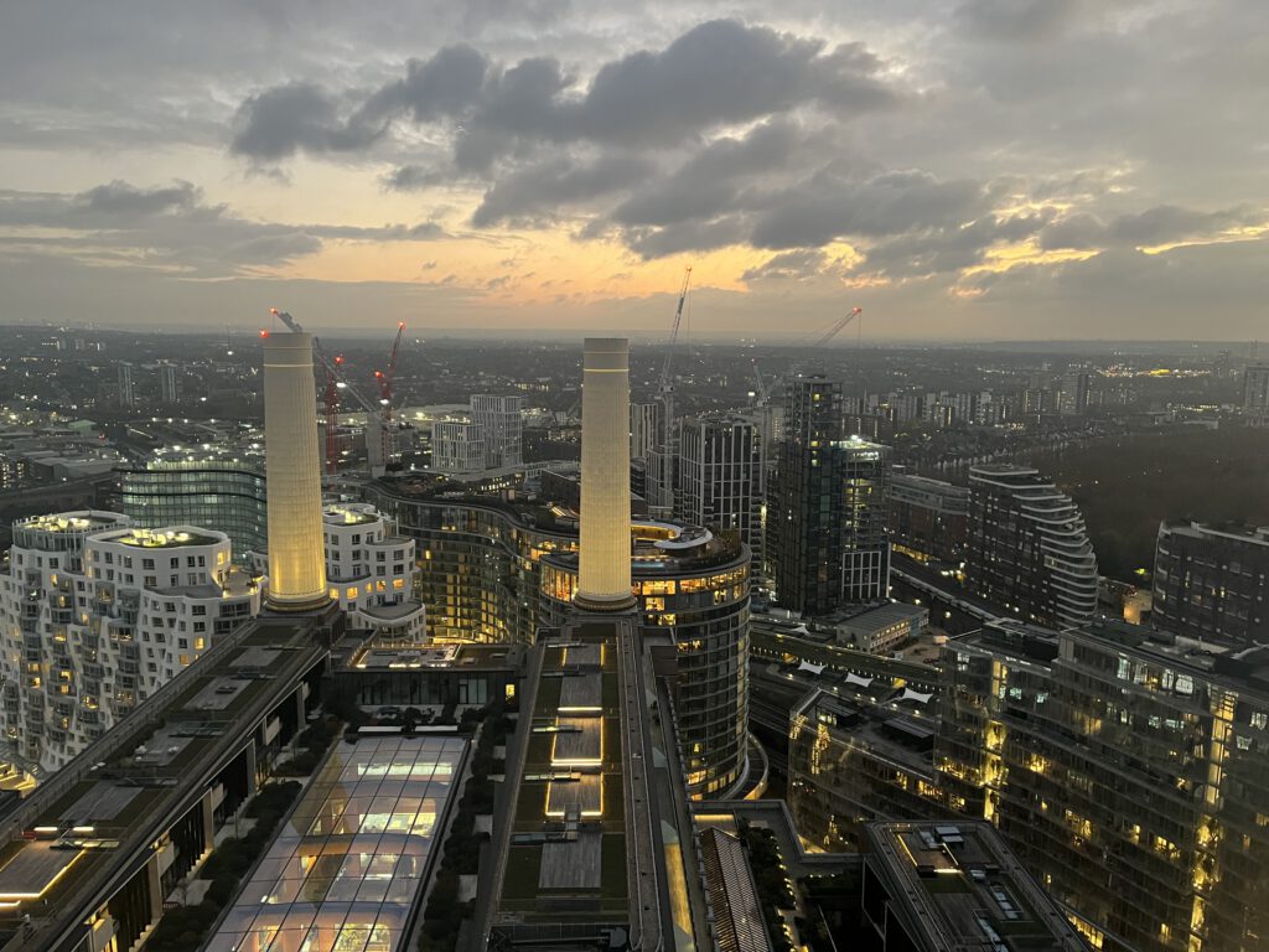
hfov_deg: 67.3
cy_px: 476
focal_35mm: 26
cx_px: 634
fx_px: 953
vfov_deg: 53.1
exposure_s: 1/50
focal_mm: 5.1
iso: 500
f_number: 1.6
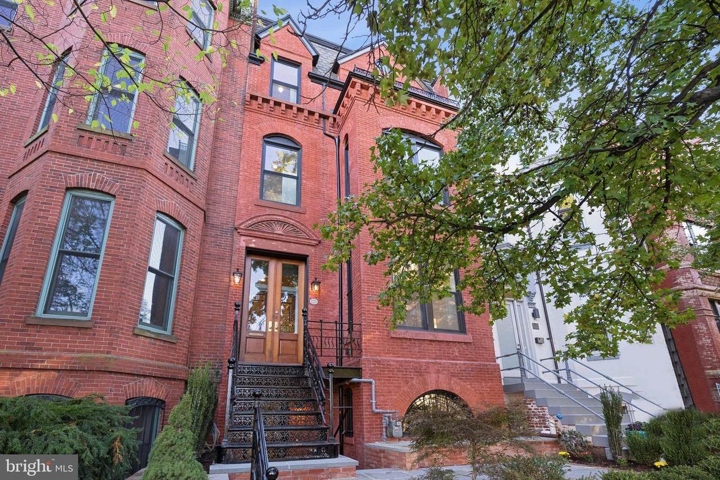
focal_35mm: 16
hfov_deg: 96.7
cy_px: 240
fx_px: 320
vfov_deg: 73.8
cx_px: 360
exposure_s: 1/160
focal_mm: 16
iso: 500
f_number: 4
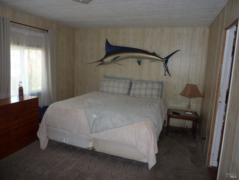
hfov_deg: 69.4
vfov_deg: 54.9
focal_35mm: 25
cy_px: 90
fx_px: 173
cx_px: 120
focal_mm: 4.1
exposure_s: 1/30
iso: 160
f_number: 3.3
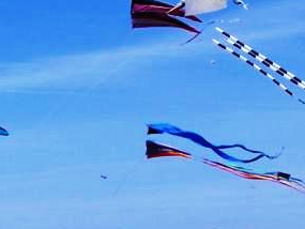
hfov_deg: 12.7
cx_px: 255
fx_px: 1366
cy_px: 164
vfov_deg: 9.6
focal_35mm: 155
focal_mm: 11.5
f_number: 4.5
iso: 64
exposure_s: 1/640
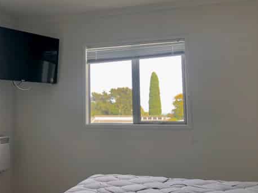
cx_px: 91
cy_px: 90
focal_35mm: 40
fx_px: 298
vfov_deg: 35.9
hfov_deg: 46.3
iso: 32
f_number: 1.8
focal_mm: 3.99
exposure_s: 1/120
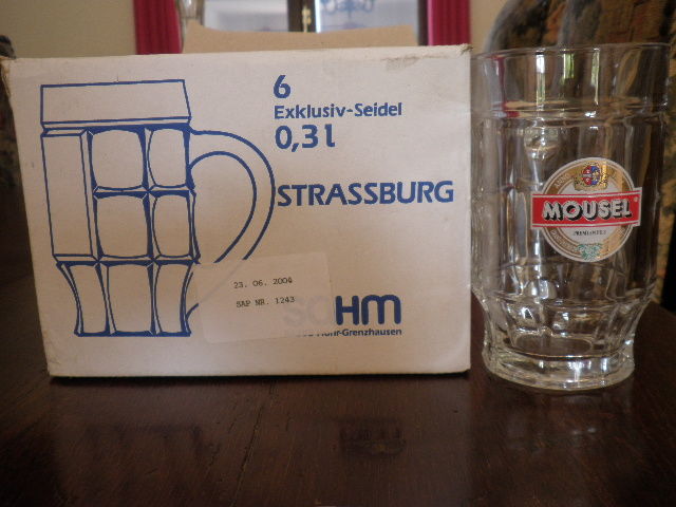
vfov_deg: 39.7
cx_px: 338
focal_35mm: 36
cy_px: 254
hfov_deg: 51.4
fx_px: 703
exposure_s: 1/13
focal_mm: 6.3
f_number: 3.5
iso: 160
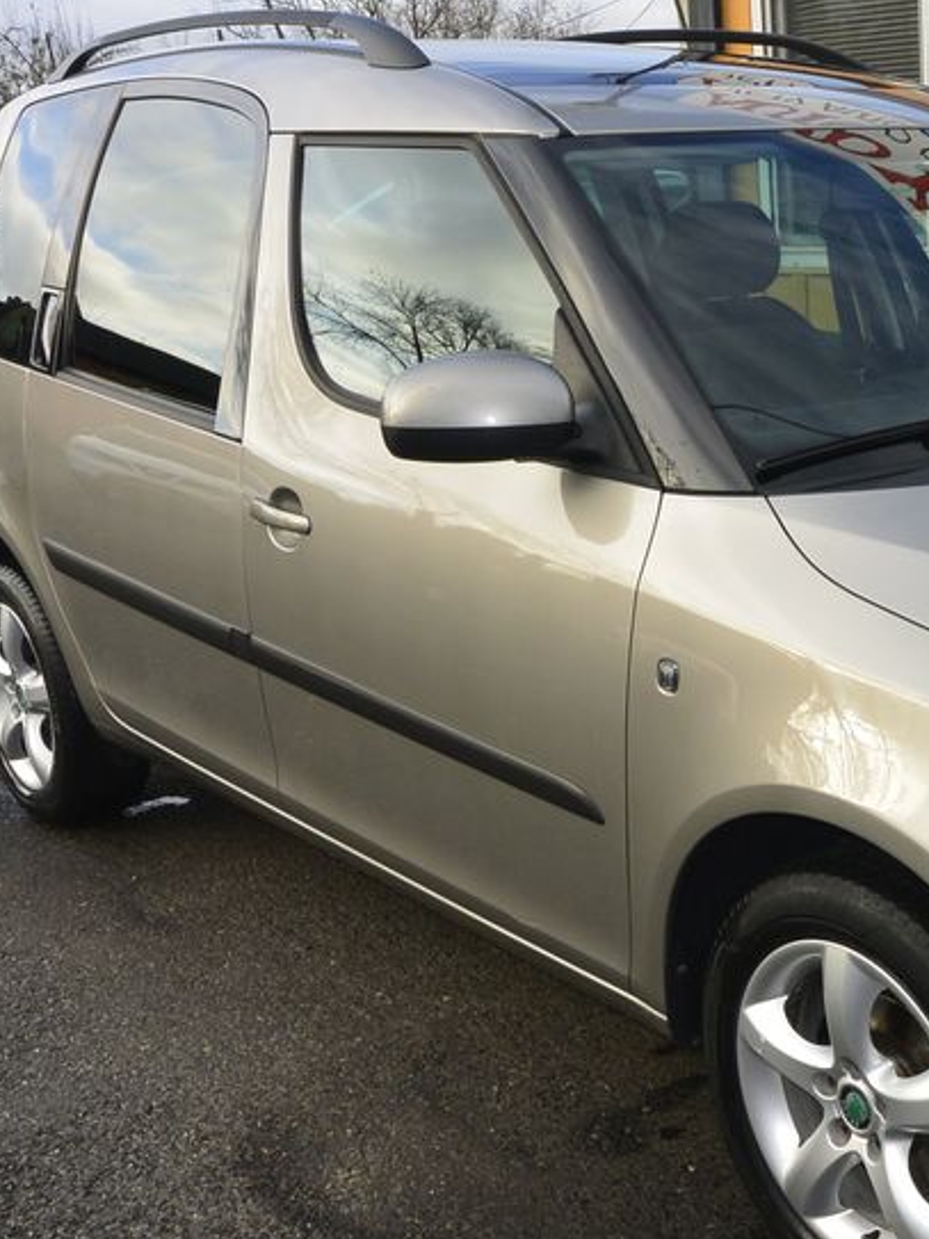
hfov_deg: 27.9
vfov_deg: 38.9
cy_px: 688
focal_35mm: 49
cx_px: 934
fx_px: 1754
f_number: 5.6
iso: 160
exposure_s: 1/250
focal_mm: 10
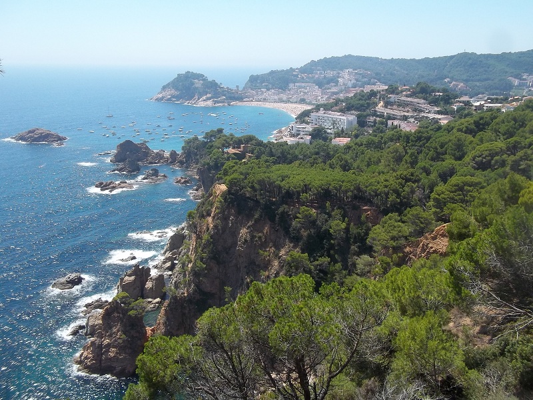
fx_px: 493
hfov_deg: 56.8
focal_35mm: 32
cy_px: 200
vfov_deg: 44.2
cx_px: 266
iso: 80
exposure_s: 1/320
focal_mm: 5.7
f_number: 5.5
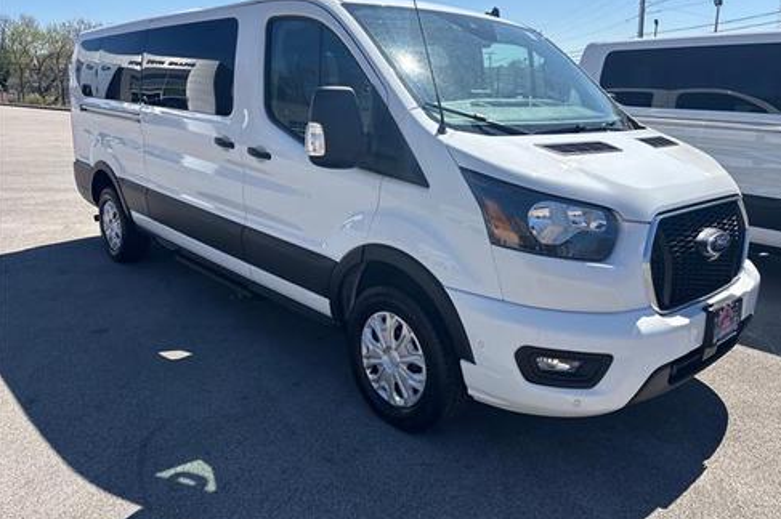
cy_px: 232
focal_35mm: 28
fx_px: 607
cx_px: 401
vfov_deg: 46.3
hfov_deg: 65.5
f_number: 1.6
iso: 64
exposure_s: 1/3623
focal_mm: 5.96
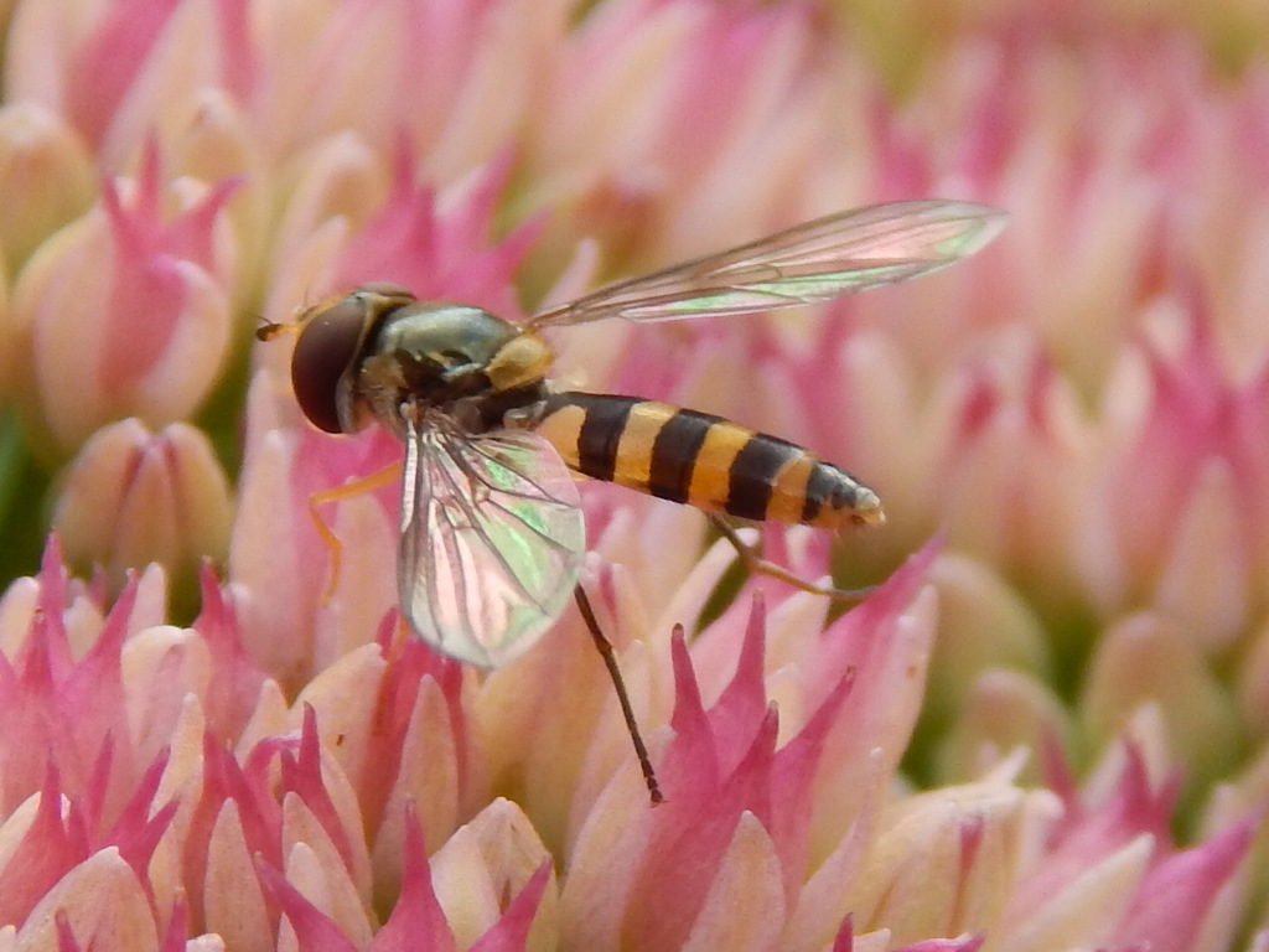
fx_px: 3849
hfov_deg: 18.7
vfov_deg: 14.1
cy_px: 476
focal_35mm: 105
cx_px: 634
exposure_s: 1/200
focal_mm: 18.7
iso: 125
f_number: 4.5
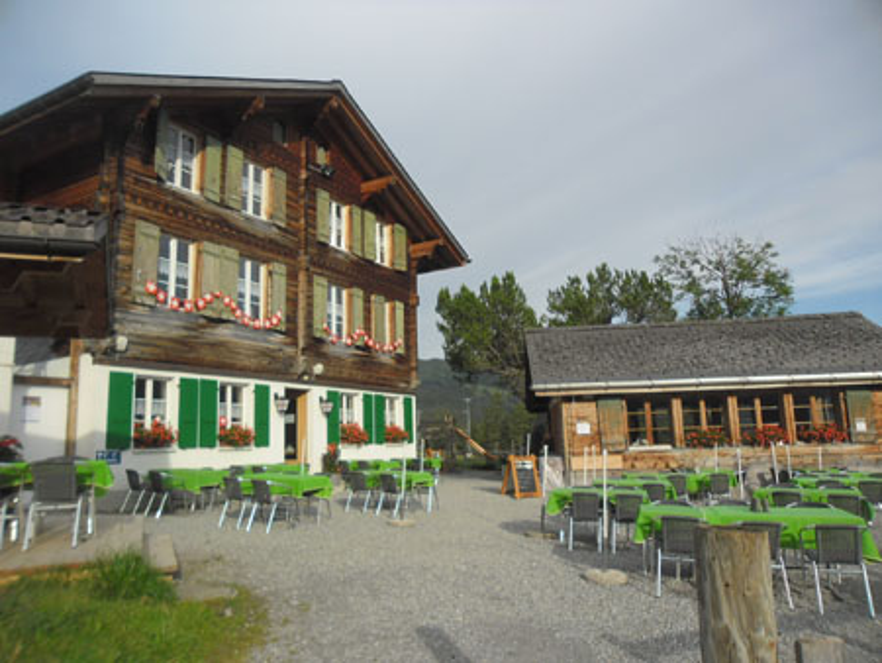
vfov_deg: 51.4
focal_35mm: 27
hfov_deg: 65.3
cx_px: 441
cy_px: 332
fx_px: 688
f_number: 3.5
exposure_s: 1/430
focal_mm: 4.9
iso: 80
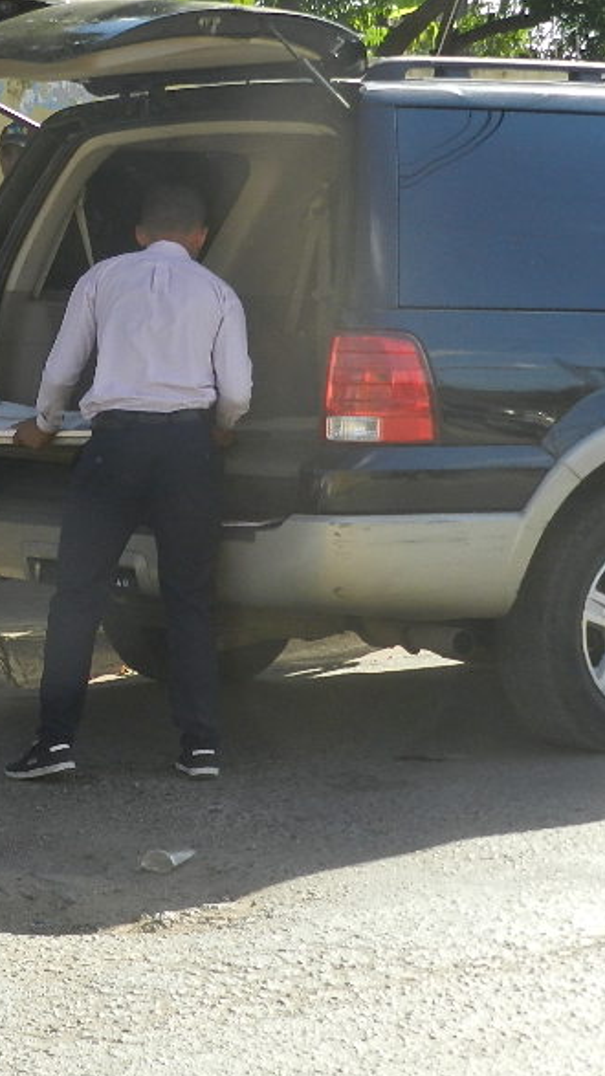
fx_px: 3253
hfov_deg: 10.3
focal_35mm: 114
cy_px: 513
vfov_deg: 18.8
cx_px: -260
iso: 180
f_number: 4.6
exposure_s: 1/500
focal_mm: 10.7
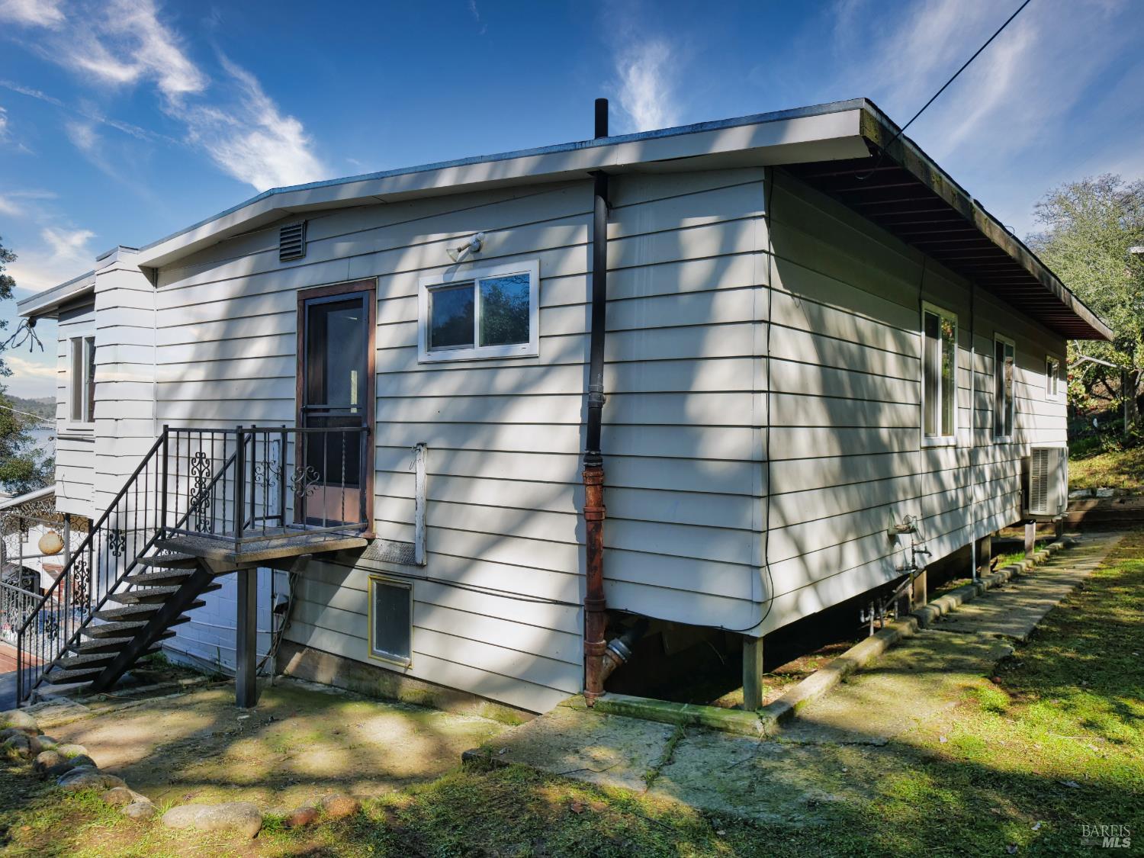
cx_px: 572
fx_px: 793
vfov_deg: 56.8
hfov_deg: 71.6
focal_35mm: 24
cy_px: 429
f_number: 2.8
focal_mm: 12
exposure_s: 1/800
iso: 160
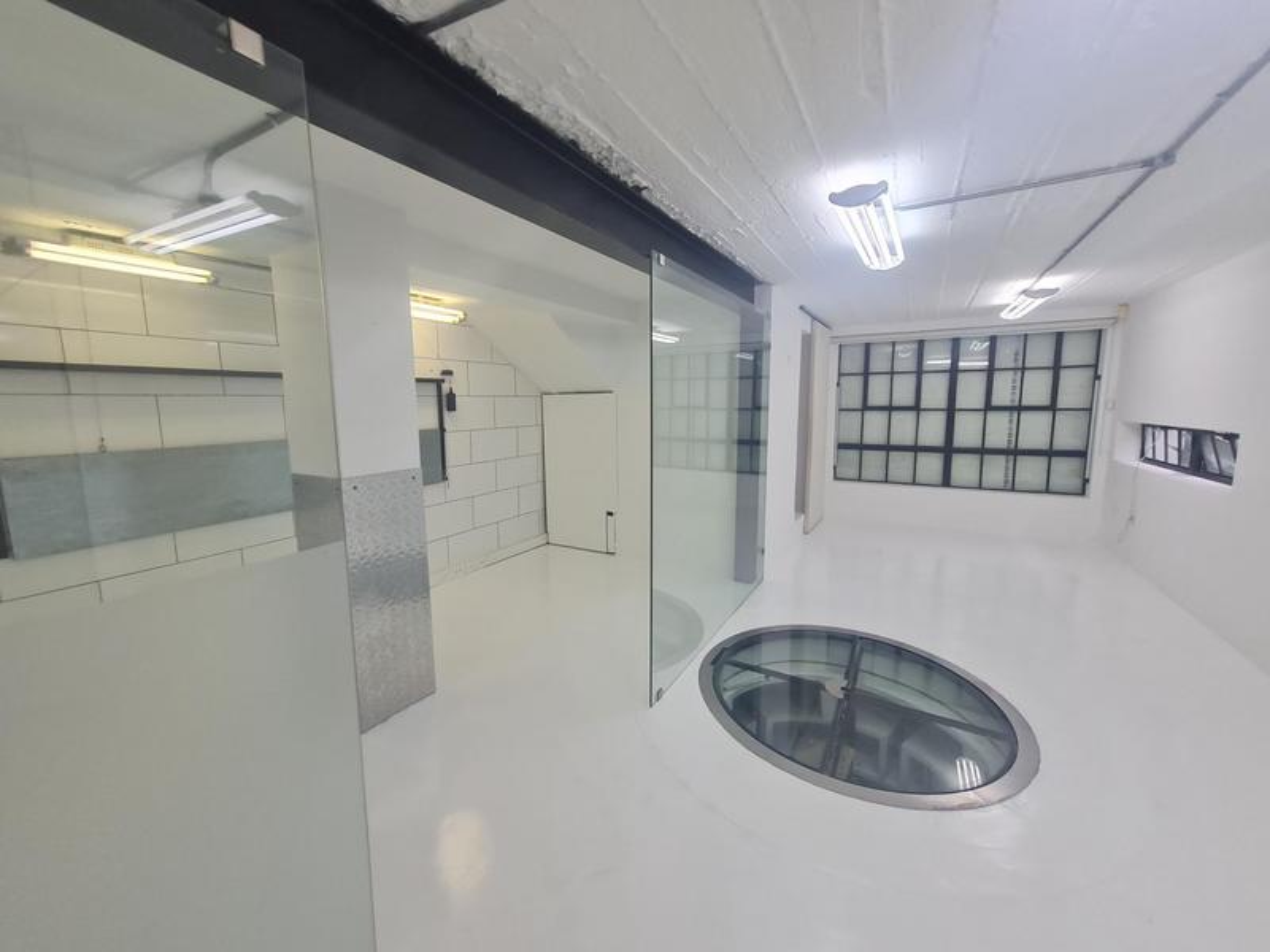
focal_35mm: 13
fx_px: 477
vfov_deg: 89.9
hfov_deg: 106.2
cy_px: 476
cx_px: 635
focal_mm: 1.74
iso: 50
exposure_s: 1/100
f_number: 2.2
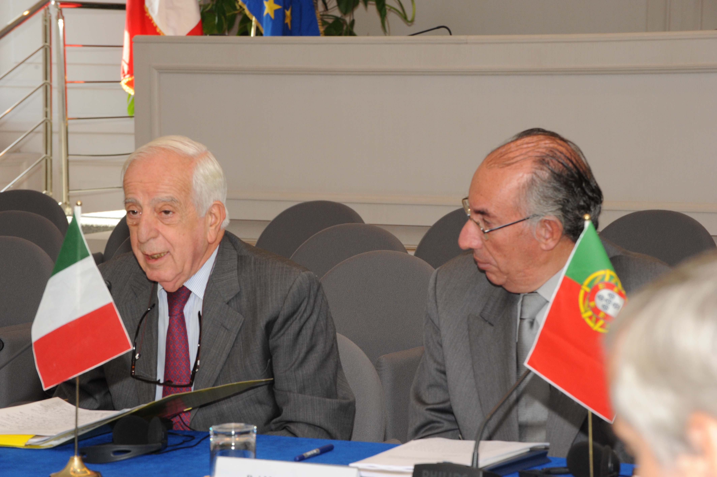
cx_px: 358
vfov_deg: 11.0
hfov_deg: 16.4
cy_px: 238
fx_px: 2488
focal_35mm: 125
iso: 1600
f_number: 13
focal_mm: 125
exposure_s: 1/125
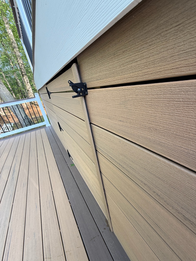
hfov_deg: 85.7
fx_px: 106
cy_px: 130
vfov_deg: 102.1
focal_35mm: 14
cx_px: 98
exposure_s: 1/115
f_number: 2.2
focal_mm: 2.22
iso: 40
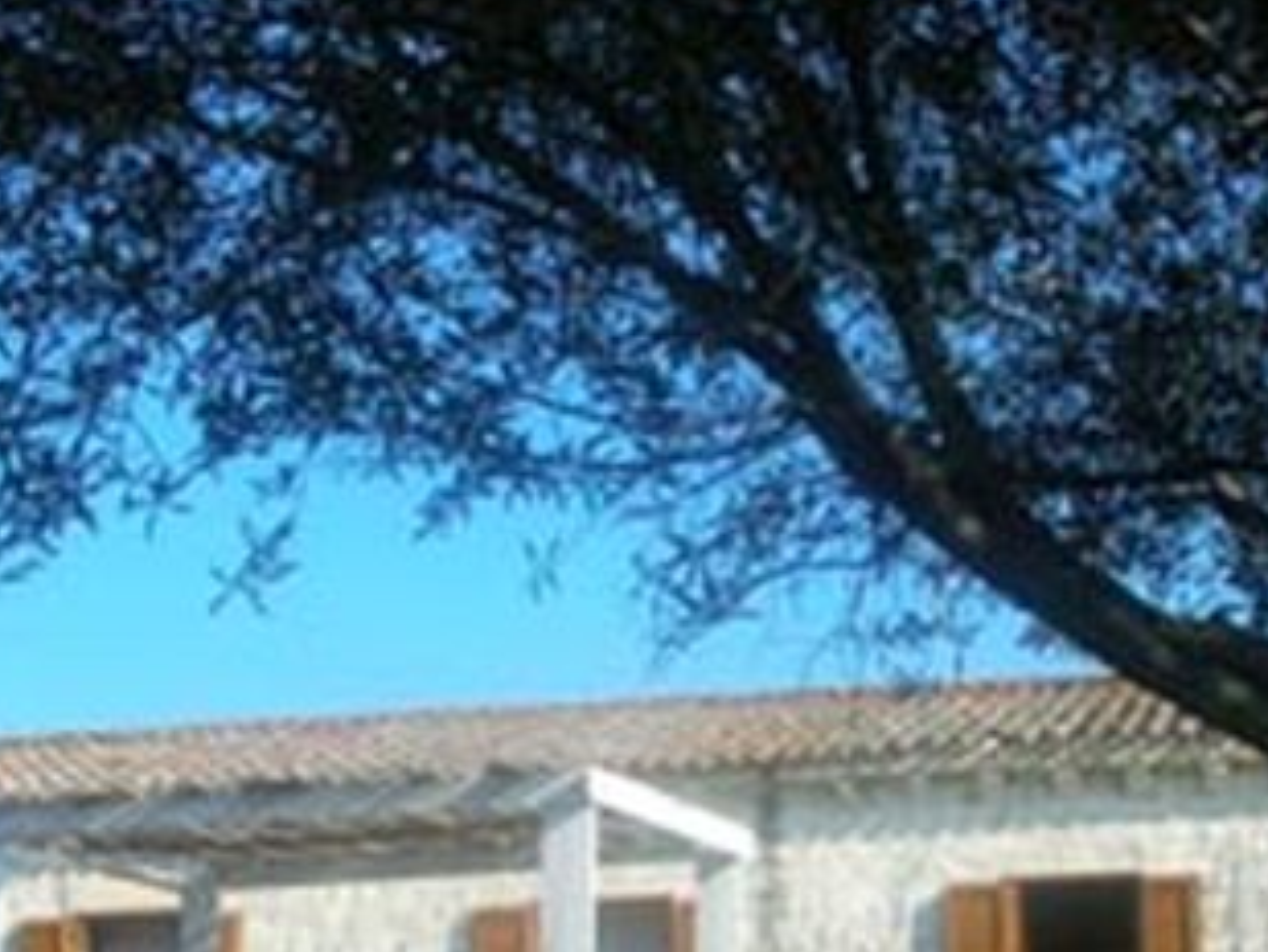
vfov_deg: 21.3
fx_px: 2492
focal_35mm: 68
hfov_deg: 28.5
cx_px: 652
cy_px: 800
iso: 50
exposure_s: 1/88.7
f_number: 8.5
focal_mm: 5.8
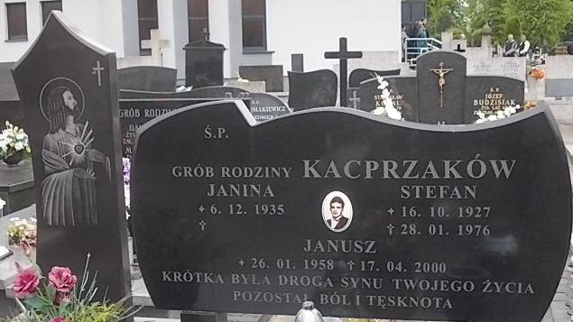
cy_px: 197
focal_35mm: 56
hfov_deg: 37.2
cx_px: 288
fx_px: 851
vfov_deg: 21.4
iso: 80
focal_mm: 7.2
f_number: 3.6
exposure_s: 1/80
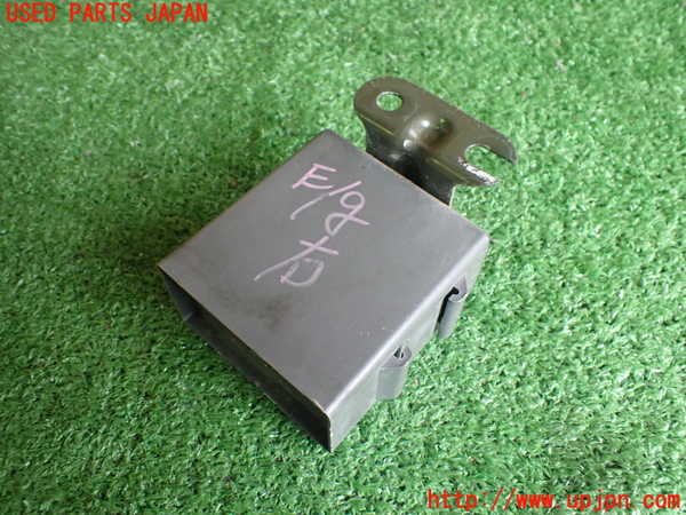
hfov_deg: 60.0
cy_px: 258
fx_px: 595
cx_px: 343
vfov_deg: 46.8
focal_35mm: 30
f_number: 2.3
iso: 800
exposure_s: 1/100
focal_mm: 5.4
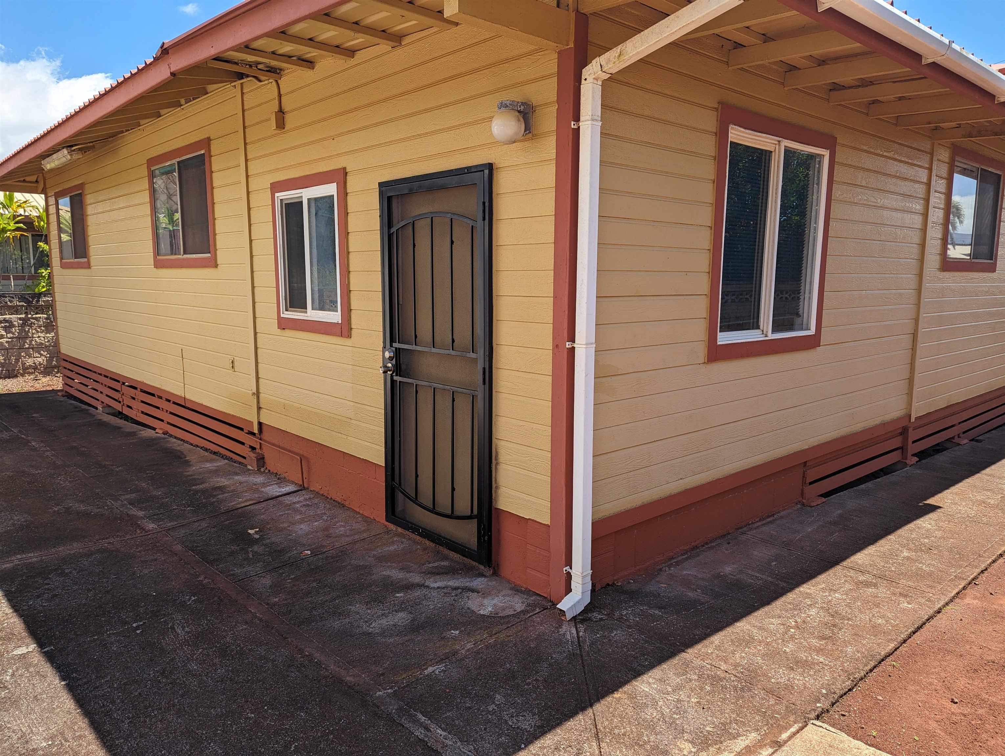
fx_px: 698
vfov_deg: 56.9
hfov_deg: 71.5
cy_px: 378
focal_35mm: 24
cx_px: 502
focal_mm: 6.81
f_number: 1.85
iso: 46
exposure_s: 1/1287
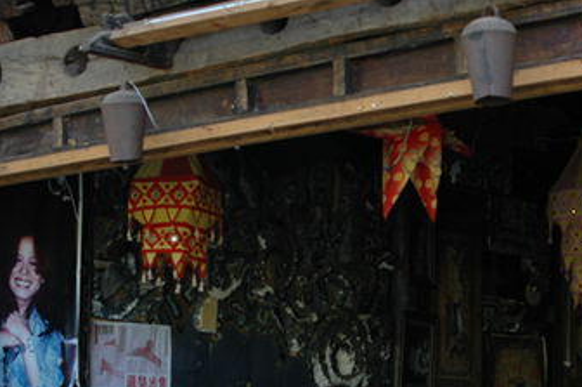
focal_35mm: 100
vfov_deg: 13.4
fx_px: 1614
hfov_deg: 20.4
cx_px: 385
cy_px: 405
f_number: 4.5
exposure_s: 1/80
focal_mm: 28
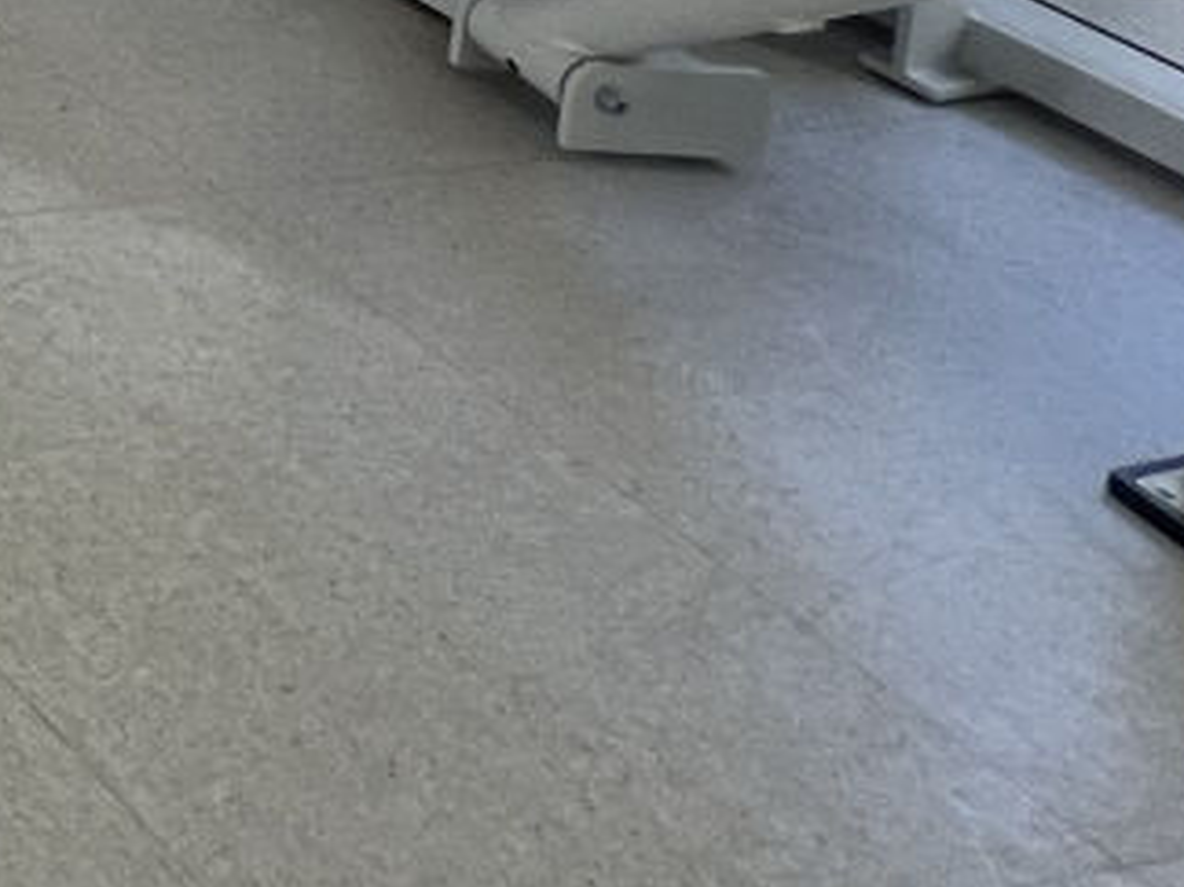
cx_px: -1532
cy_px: -1221
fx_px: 2257
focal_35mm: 66
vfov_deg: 14.6
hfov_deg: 16.1
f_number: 1.8
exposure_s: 1/99
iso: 50
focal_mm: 1.57
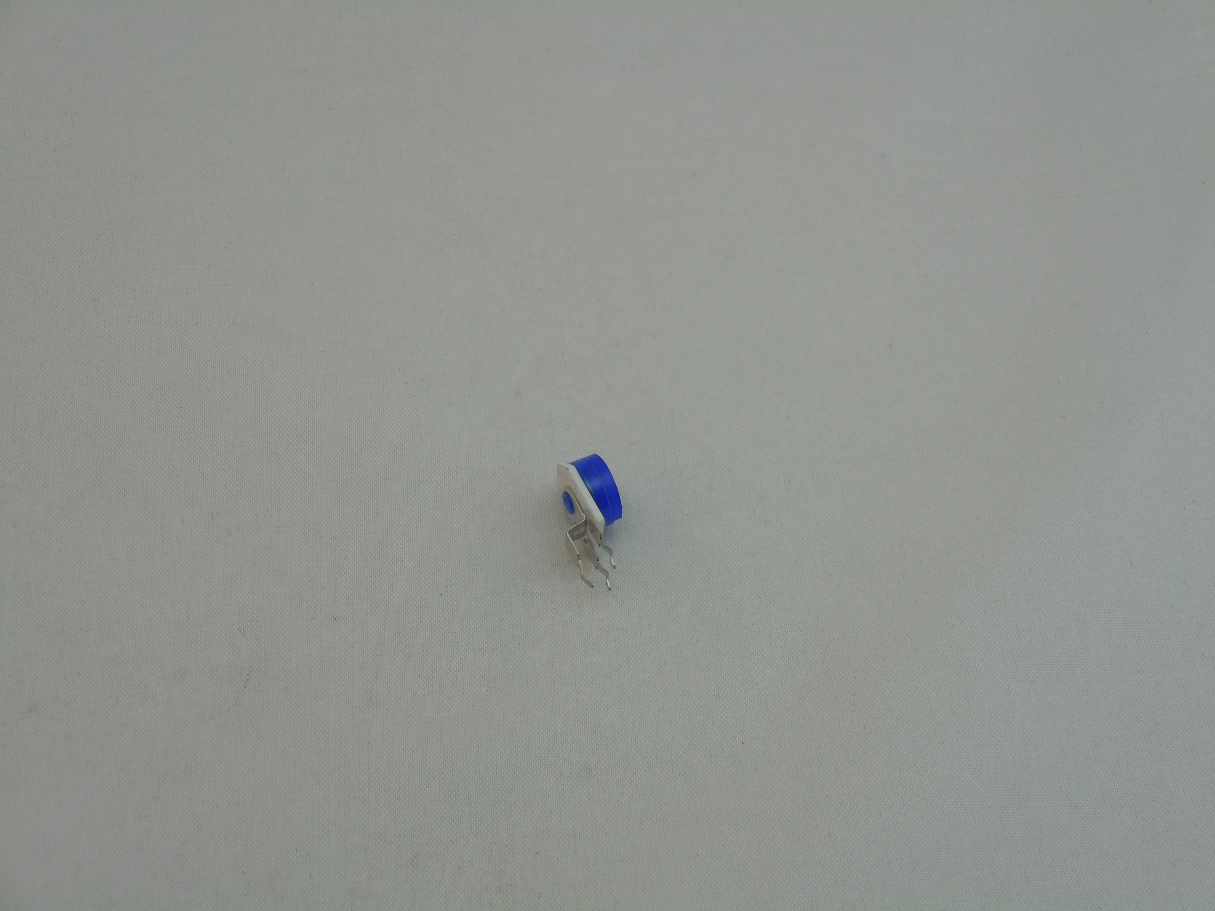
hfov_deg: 25.3
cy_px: 456
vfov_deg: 19.1
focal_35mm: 77
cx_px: 608
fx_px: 2703
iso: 80
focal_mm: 13.8
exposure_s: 1/50
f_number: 5.5
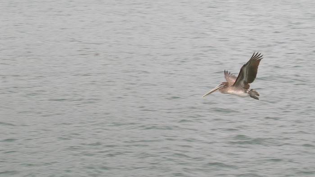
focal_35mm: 177
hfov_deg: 12.2
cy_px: 83
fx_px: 1479
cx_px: 158
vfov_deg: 6.9
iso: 67
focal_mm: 16.2
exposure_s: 1/124
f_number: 8.2
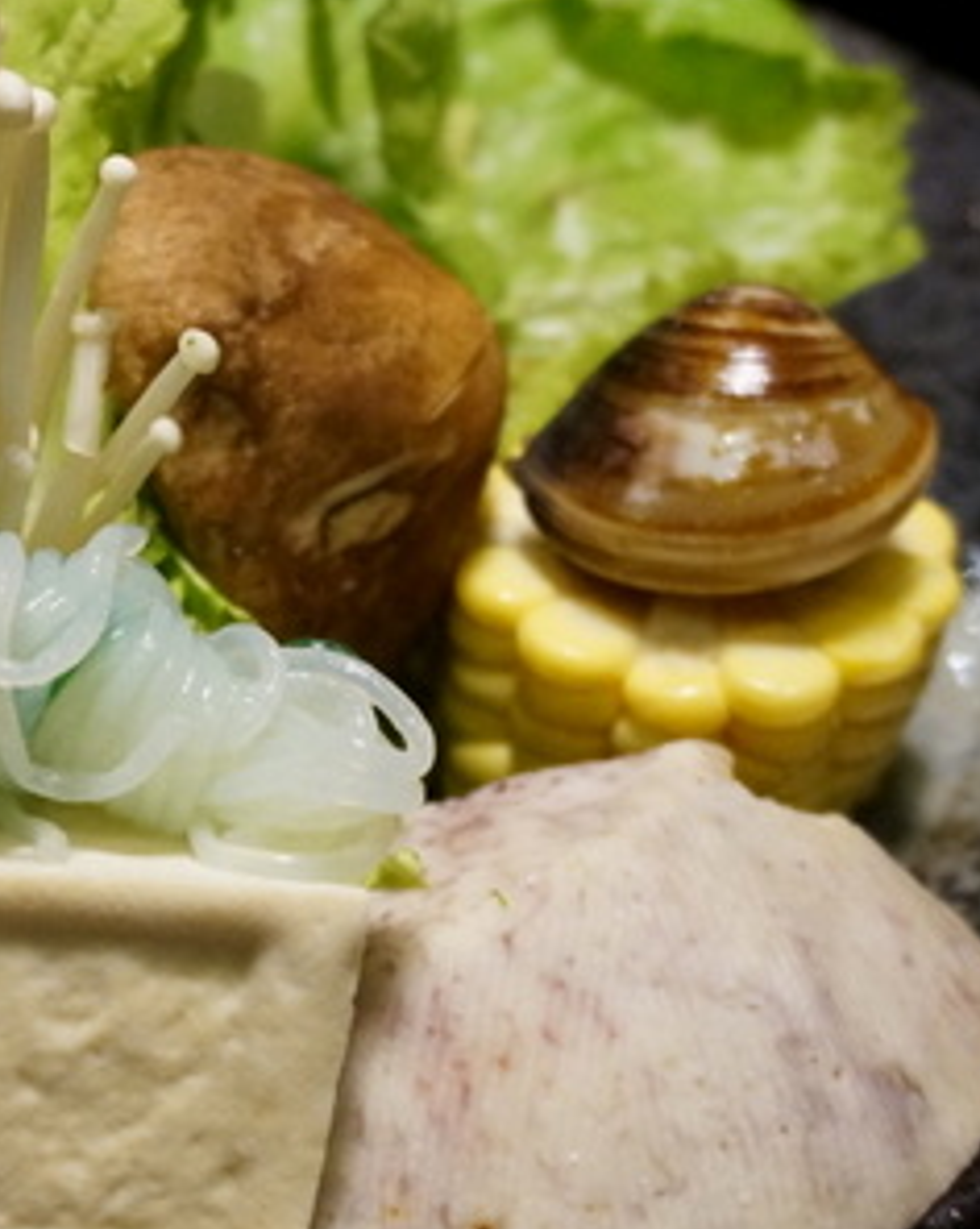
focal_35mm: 70
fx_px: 2544
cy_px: 492
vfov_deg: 27.1
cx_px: 166
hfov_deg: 21.5
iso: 3200
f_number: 4
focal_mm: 23
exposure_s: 1/60
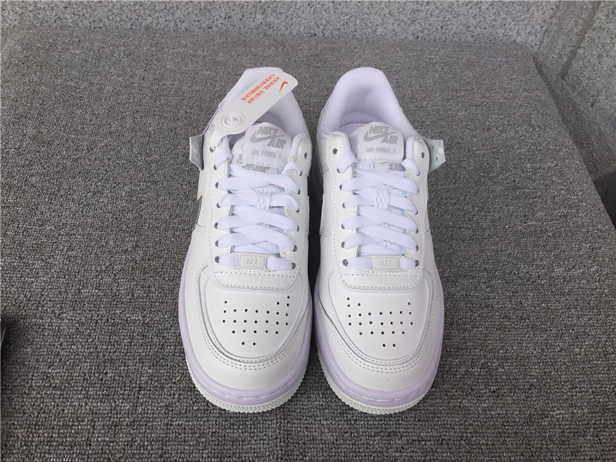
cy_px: 231
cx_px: 308
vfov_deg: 45.4
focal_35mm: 31
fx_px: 552
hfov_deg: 58.4
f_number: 2.4
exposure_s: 1/311
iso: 25
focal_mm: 3.3
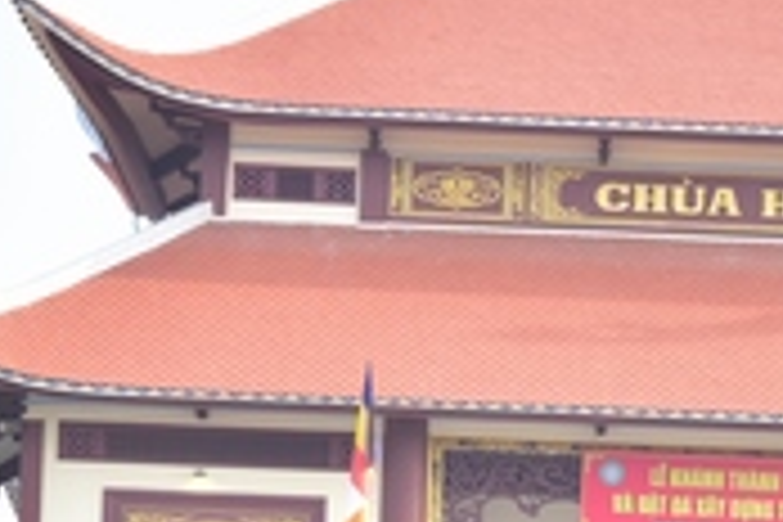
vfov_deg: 4.7
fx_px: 6329
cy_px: 932
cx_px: 1179
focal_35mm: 291
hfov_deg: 7.0
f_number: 6.3
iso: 250
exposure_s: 1/160
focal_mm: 78
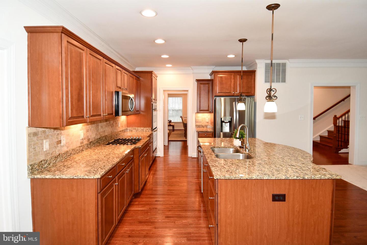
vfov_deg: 67.4
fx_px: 183
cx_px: 184
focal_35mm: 18
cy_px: 122
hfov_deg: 90.0
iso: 800
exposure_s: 1/60
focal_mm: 12
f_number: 4
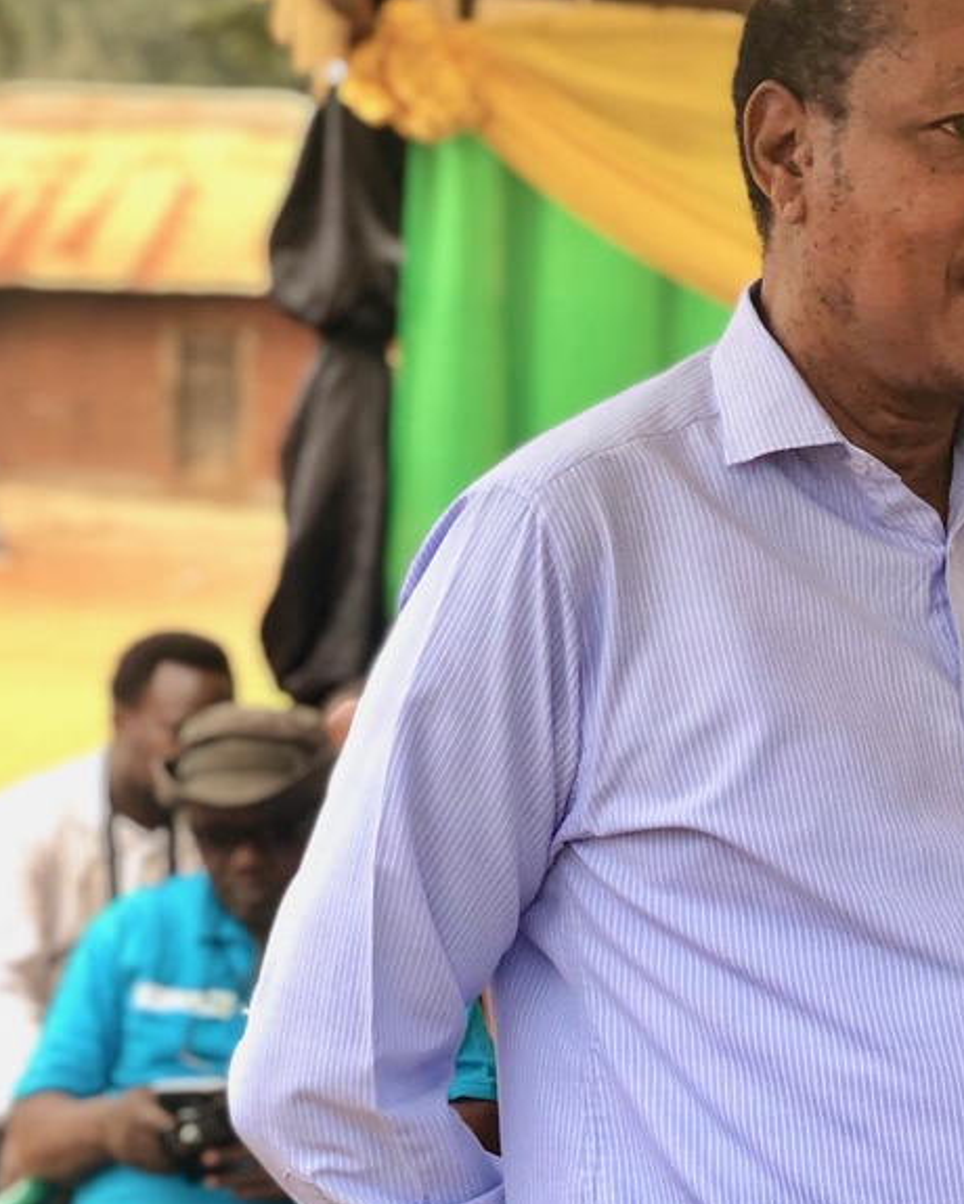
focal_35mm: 113
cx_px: 1320
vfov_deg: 17.0
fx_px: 4030
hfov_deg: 13.1
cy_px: 781
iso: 25
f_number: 2.4
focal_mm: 6
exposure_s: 1/60
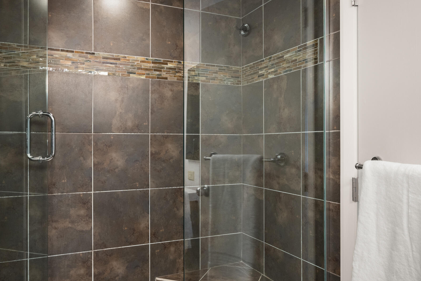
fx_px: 374
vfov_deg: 41.1
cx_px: 191
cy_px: 139
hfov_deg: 58.6
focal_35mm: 32
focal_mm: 19
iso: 400
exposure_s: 1/8
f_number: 7.1
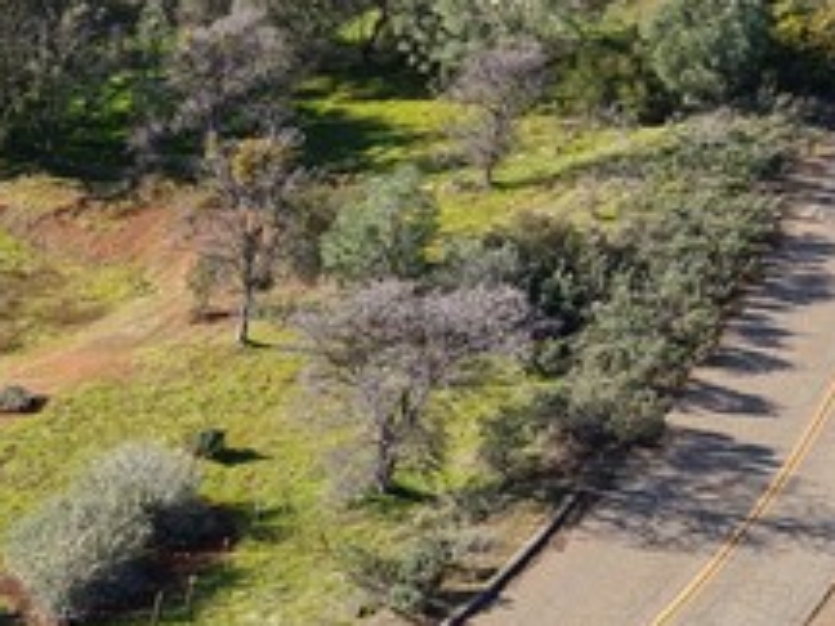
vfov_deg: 13.0
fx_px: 2750
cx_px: -920
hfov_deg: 14.0
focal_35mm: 114
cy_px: 270
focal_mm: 8.67
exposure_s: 1/1000
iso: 100
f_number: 1.8
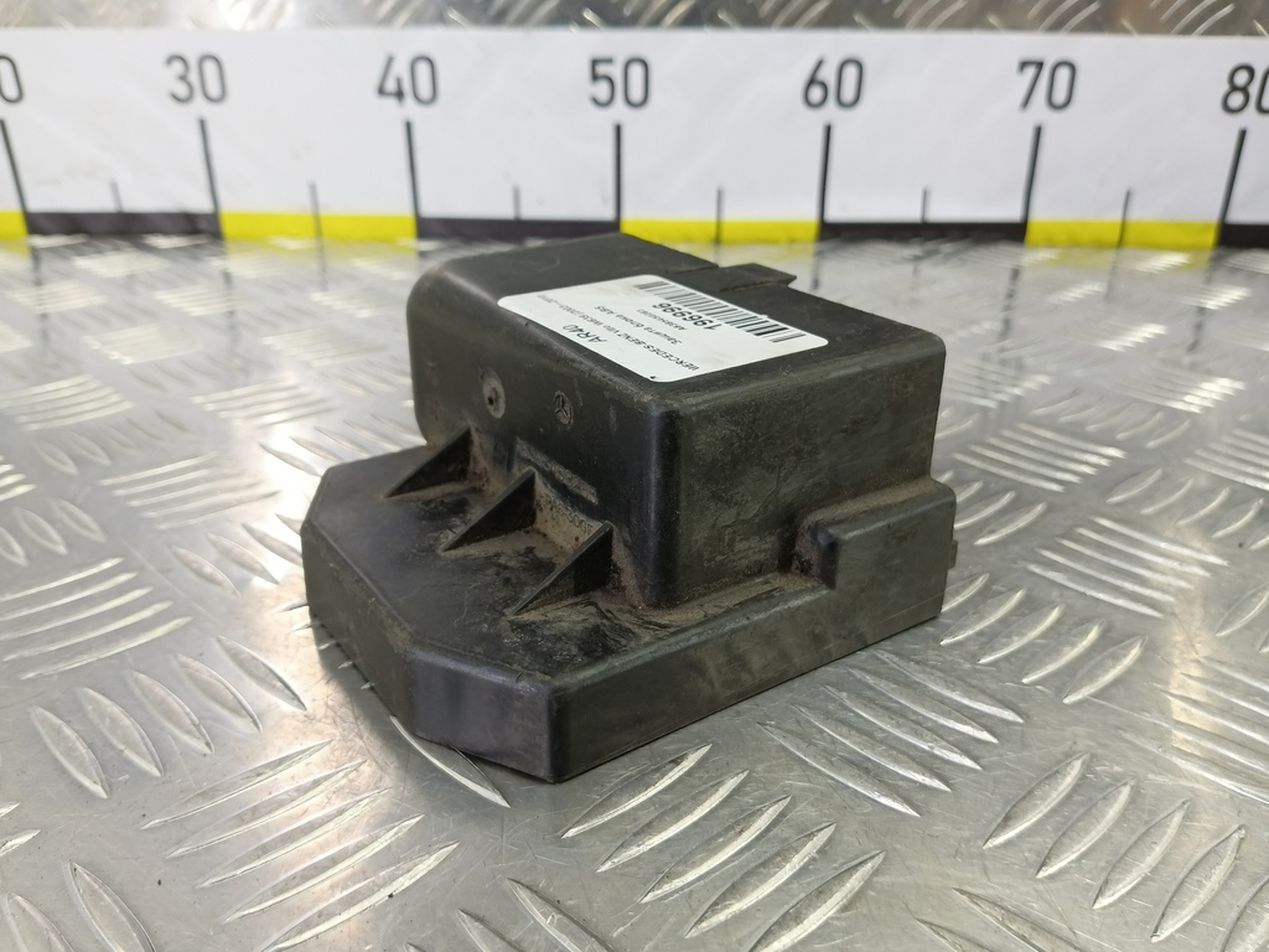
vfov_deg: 58.9
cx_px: 634
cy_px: 476
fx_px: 843
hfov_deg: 73.9
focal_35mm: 23
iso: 193
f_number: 1.6
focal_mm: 4.11
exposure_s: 1/50
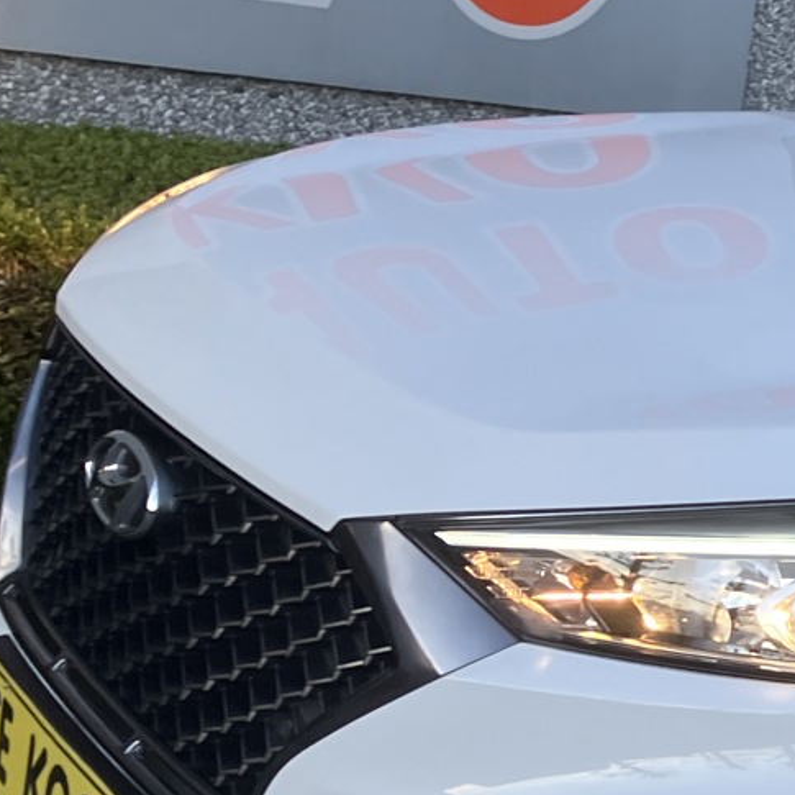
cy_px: 469
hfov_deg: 15.6
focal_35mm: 98
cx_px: 1365
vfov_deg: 17.7
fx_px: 2546
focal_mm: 3.99
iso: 50
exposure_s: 1/79
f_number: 1.8
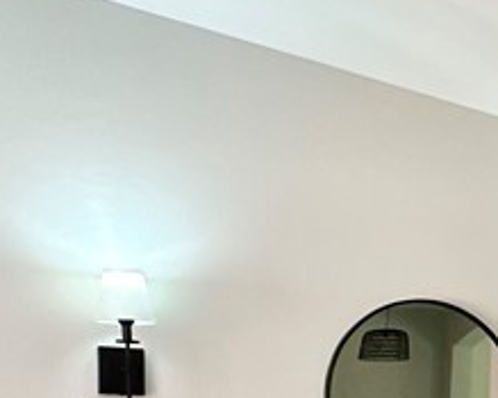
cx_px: 775
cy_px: 482
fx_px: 943
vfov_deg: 22.0
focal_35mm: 64
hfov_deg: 23.0
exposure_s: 1/52
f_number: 2.2
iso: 400
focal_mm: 2.22
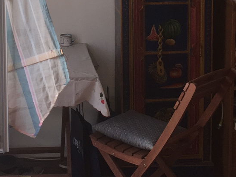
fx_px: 579
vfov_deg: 16.9
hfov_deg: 22.8
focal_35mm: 85
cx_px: 58
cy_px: -9
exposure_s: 1/100
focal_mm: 4.15
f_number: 2.2
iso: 50
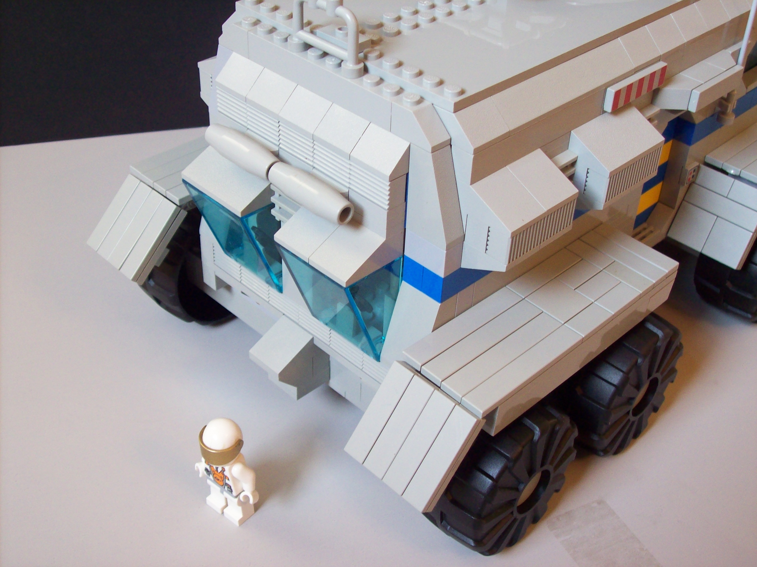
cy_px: 284
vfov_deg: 32.2
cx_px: 378
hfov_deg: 42.1
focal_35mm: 45
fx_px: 984
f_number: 3
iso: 160
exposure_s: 1/19.8
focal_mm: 7.6
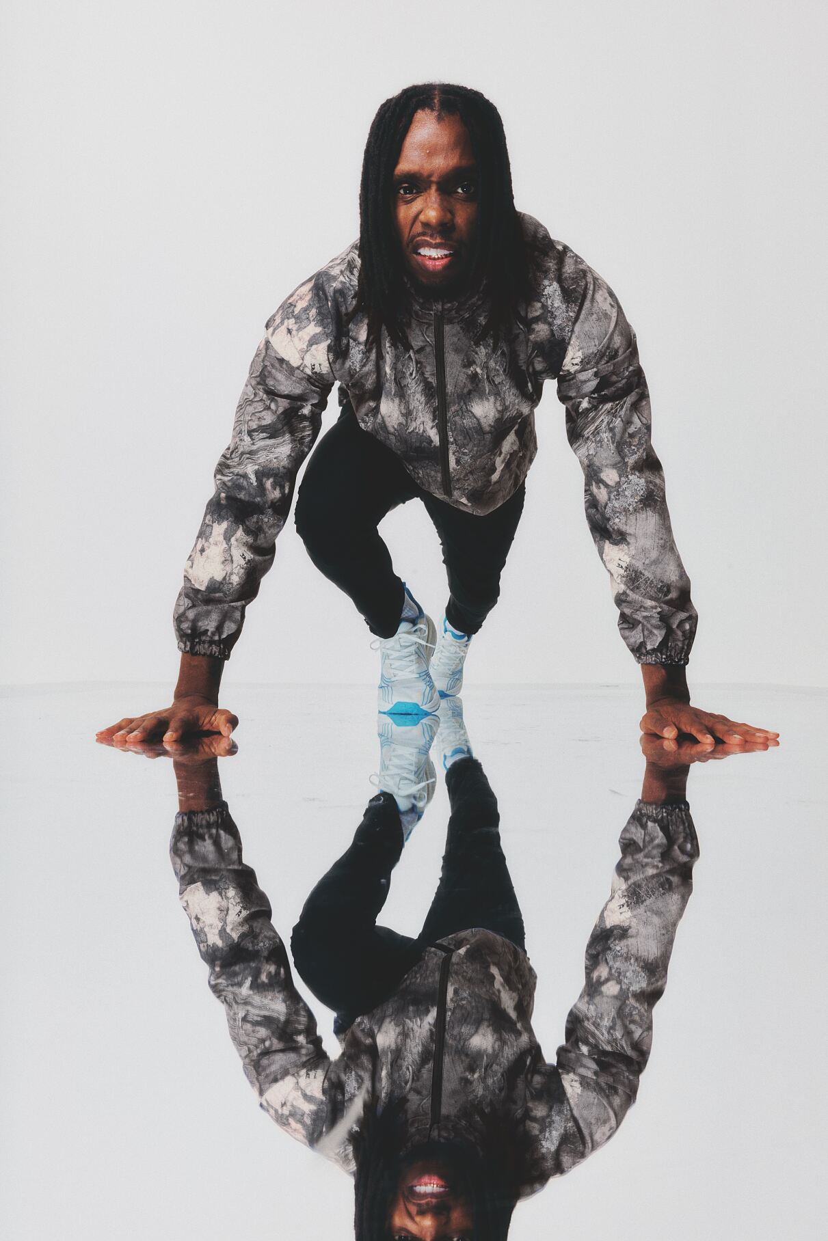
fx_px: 1052
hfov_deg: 43.0
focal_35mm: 30
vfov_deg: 61.1
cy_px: 620
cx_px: 414
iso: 320
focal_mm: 30.5
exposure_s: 1/200
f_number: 16
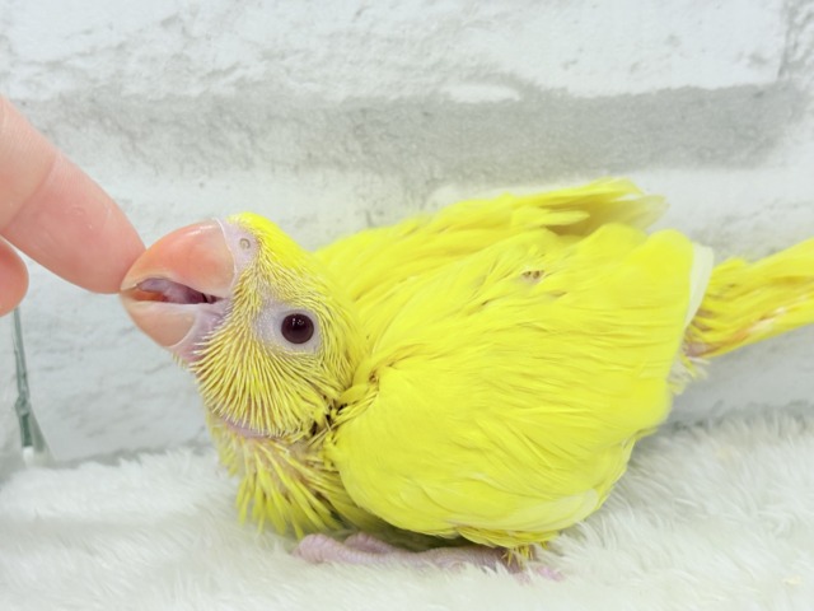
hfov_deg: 36.8
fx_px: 1223
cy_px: 306
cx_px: 407
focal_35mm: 52
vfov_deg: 28.0
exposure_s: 1/100
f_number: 1.6
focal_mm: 5.96
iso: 64
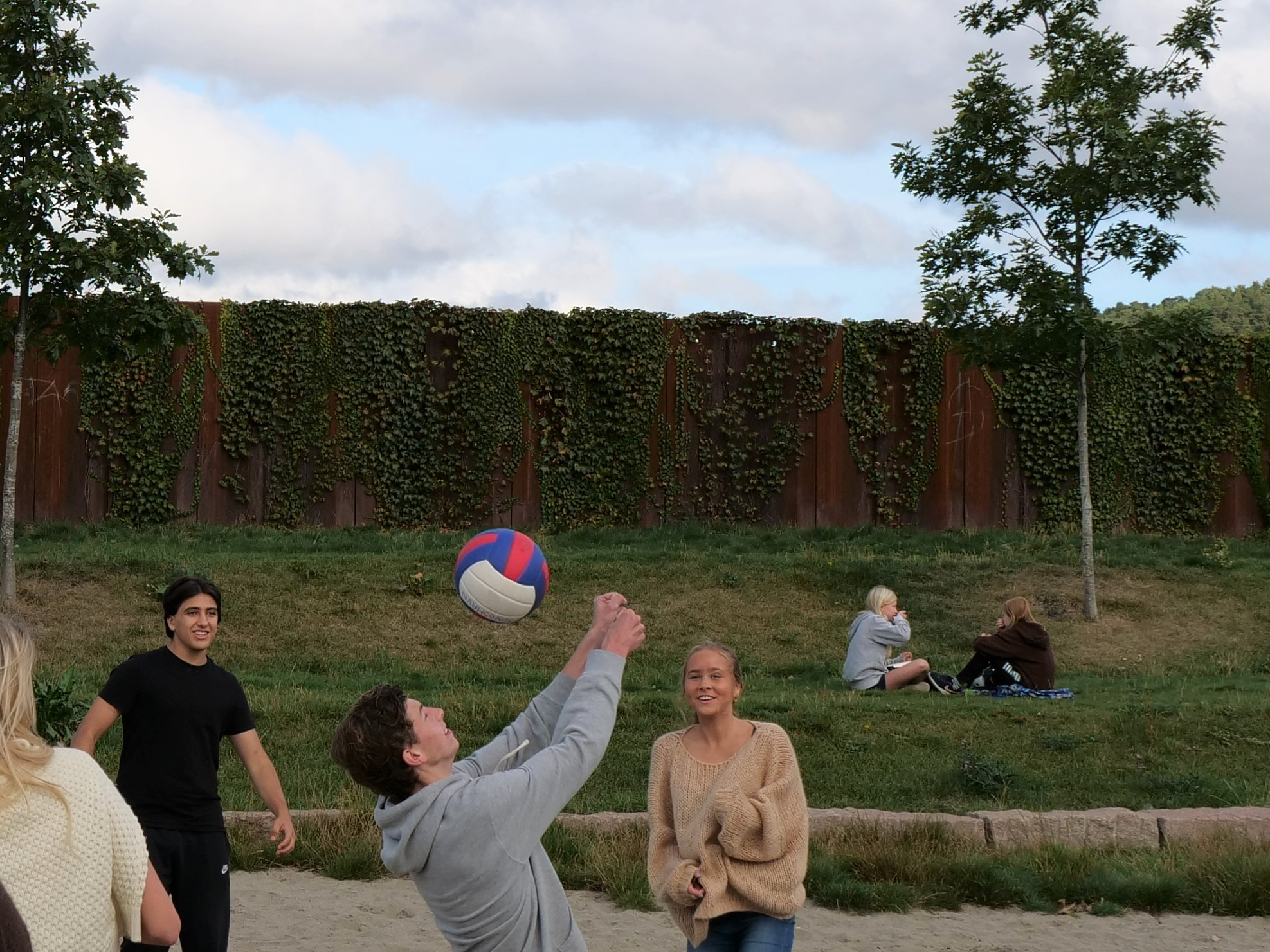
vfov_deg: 17.6
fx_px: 3082
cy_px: 420
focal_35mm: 84
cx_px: 256
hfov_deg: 23.0
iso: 200
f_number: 4.5
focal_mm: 16
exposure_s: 1/1300
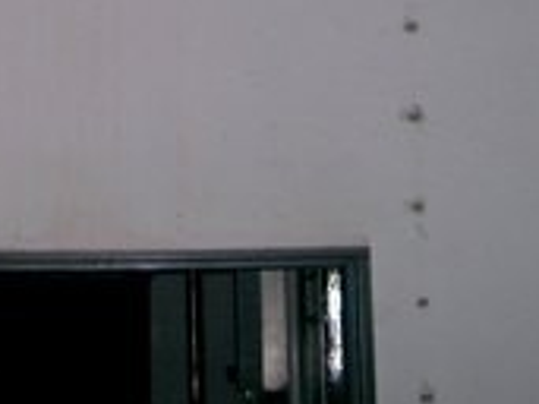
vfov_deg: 10.8
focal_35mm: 130
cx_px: 113
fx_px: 2023
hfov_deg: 15.1
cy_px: -284
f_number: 2.6
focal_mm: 7.6
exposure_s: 1/60
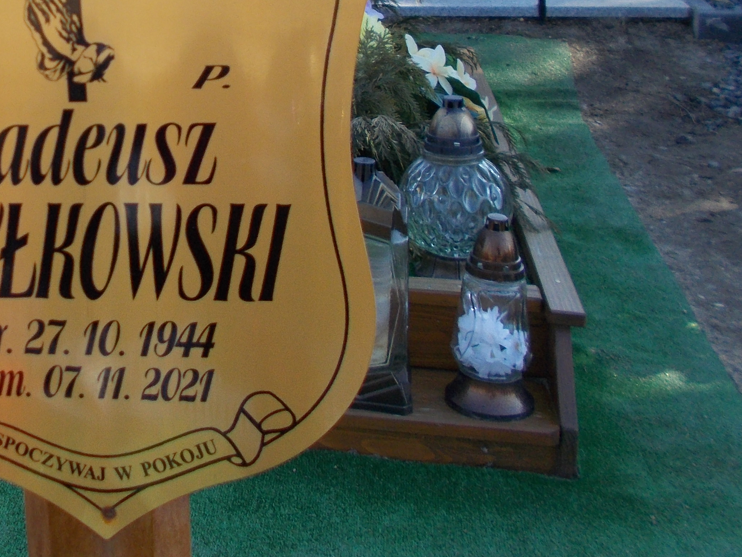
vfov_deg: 24.0
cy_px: -15
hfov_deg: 31.6
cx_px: 65
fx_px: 1243
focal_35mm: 58
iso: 80
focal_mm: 4.6
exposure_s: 1/250
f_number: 3.2
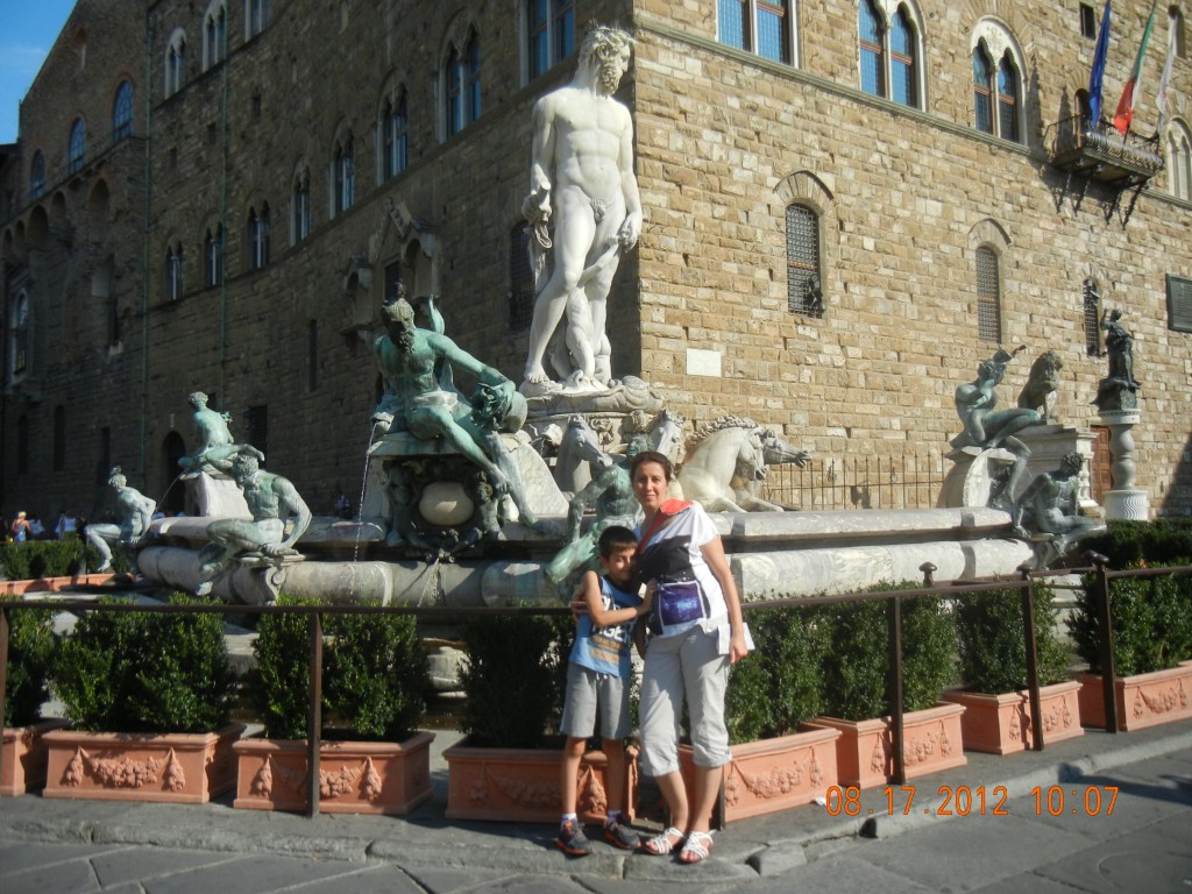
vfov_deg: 46.8
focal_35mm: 30
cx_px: 596
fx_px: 1033
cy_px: 447
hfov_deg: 60.0
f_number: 7
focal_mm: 5.4
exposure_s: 1/350
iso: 160
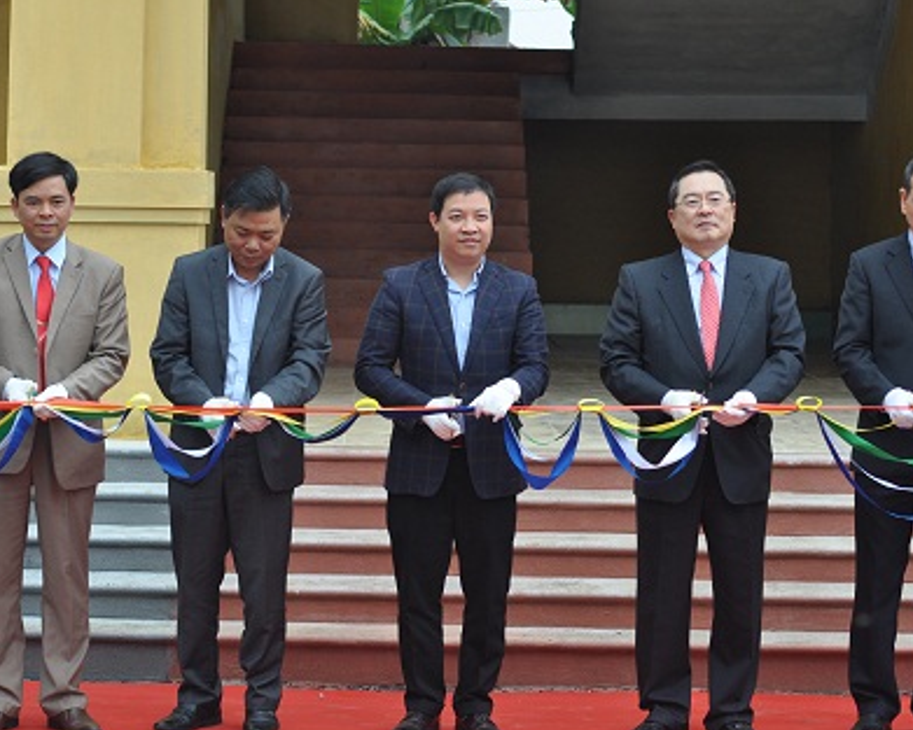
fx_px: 3406
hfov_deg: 15.3
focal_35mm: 126
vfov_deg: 12.2
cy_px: 365
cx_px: 490
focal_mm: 70
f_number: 5.6
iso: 400
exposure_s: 1/400
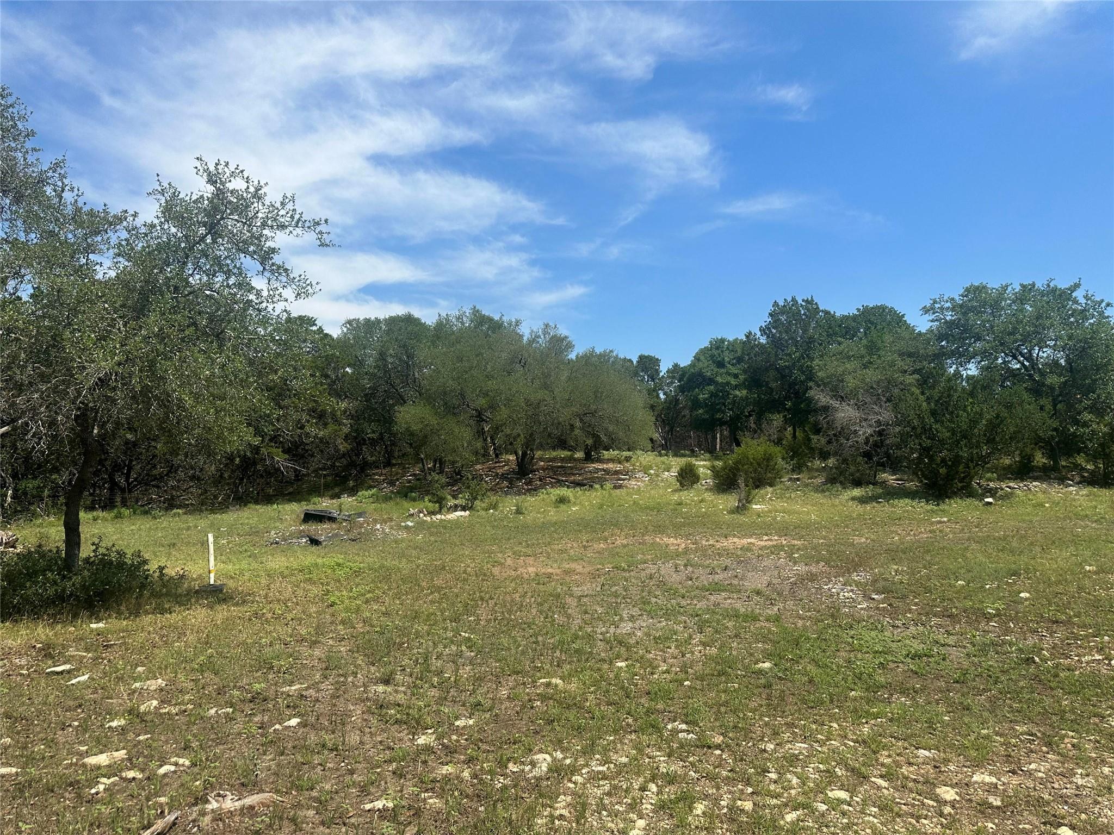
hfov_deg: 71.6
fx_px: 772
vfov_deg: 56.8
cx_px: 557
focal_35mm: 24
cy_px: 418
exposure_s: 1/4348
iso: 80
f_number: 1.78
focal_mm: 6.86
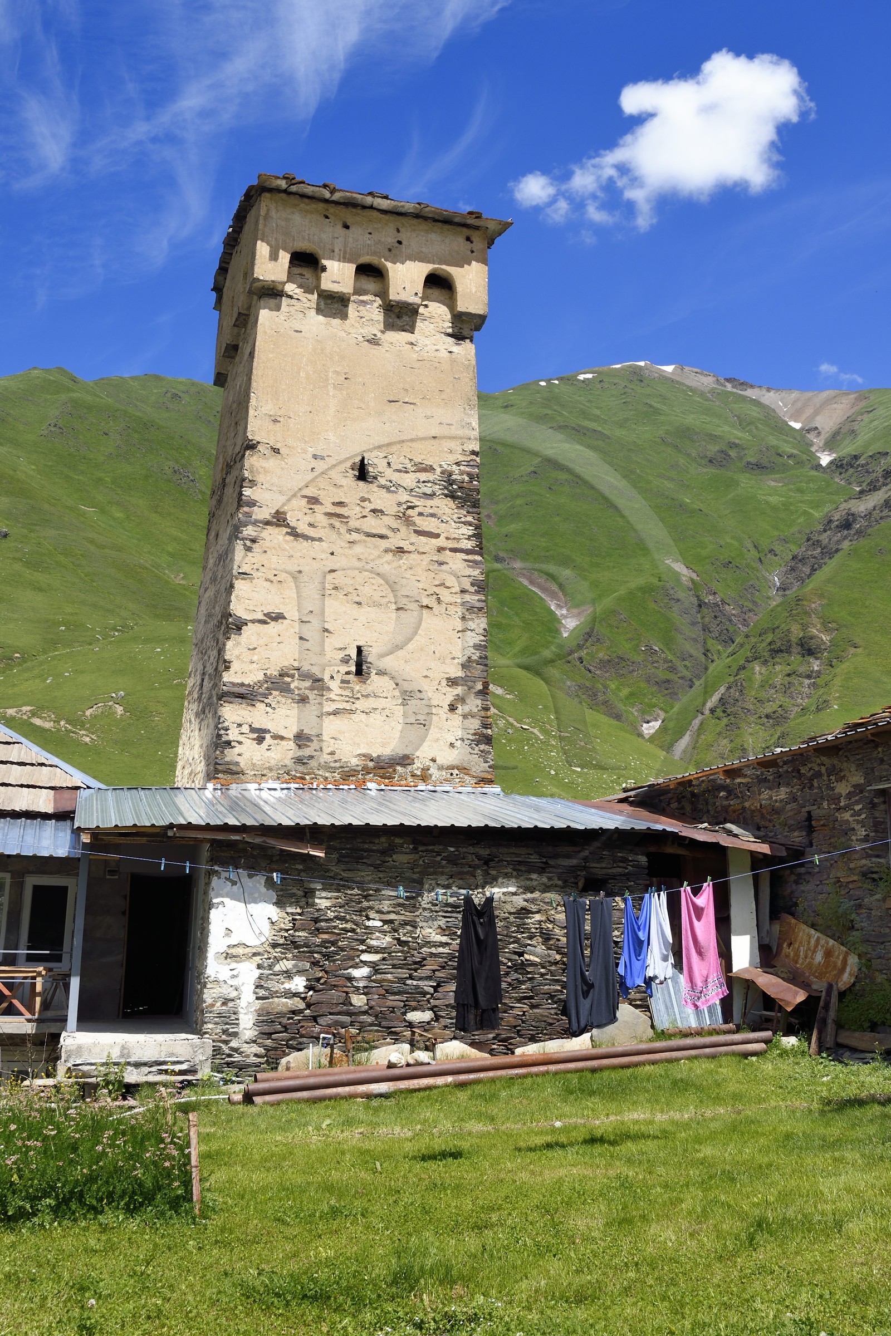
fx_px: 1299
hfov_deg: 37.9
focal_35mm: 35
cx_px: 446
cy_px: 668
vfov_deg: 54.4
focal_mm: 35
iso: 200
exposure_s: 1/250
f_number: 14
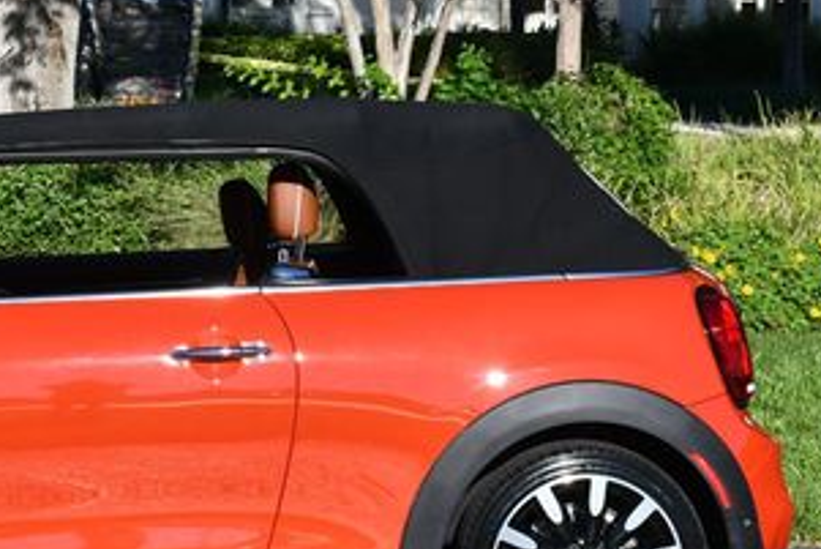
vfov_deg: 10.1
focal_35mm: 136
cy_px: 259
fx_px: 3103
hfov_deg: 14.9
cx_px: 71
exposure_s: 1/320
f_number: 8
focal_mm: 32
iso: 100
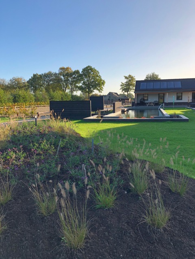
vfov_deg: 61.7
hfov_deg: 48.2
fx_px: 218
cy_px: 130
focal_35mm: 29
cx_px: 98
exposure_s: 1/1116
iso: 20
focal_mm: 3.99
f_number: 1.8
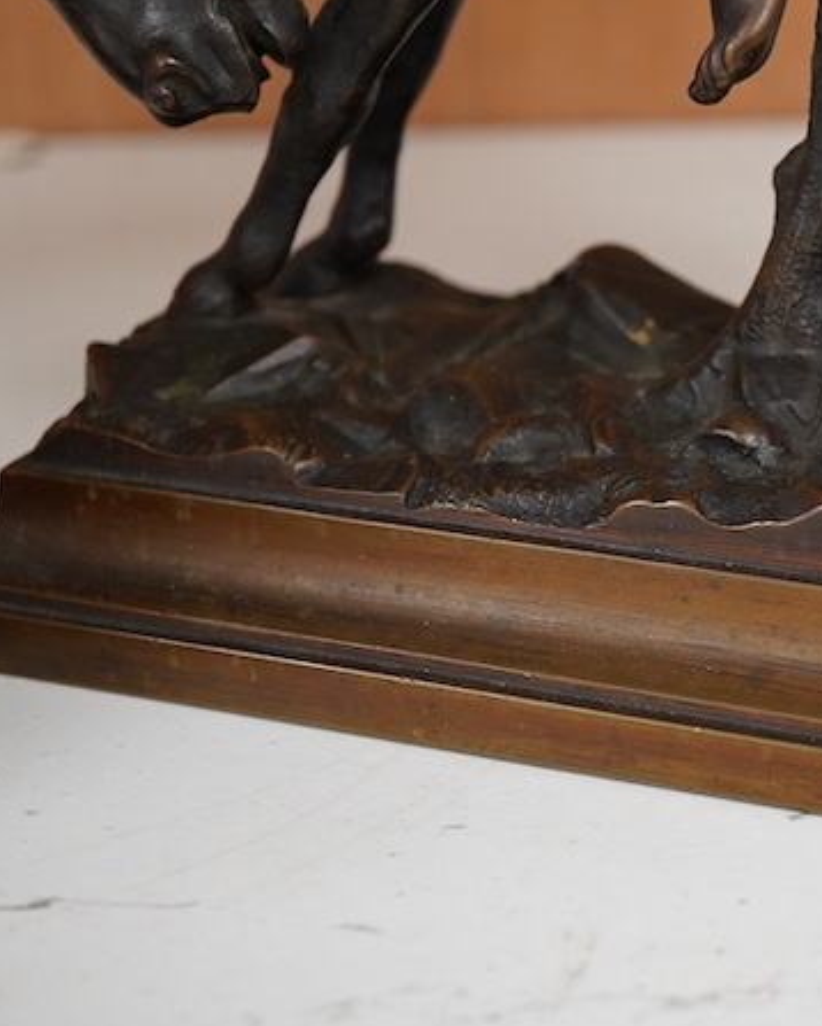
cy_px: 445
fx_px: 2583
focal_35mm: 85
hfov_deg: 17.6
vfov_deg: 22.5
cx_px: 840
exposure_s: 1/125
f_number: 7.1
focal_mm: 30
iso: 1250
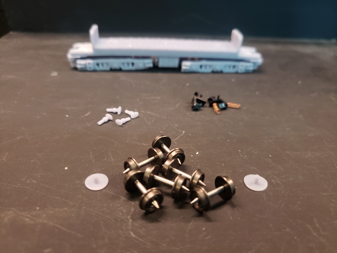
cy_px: 126
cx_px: 168
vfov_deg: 53.1
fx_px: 253
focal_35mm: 26
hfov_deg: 67.3
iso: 250
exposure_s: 1/14
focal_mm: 4.3
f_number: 1.5
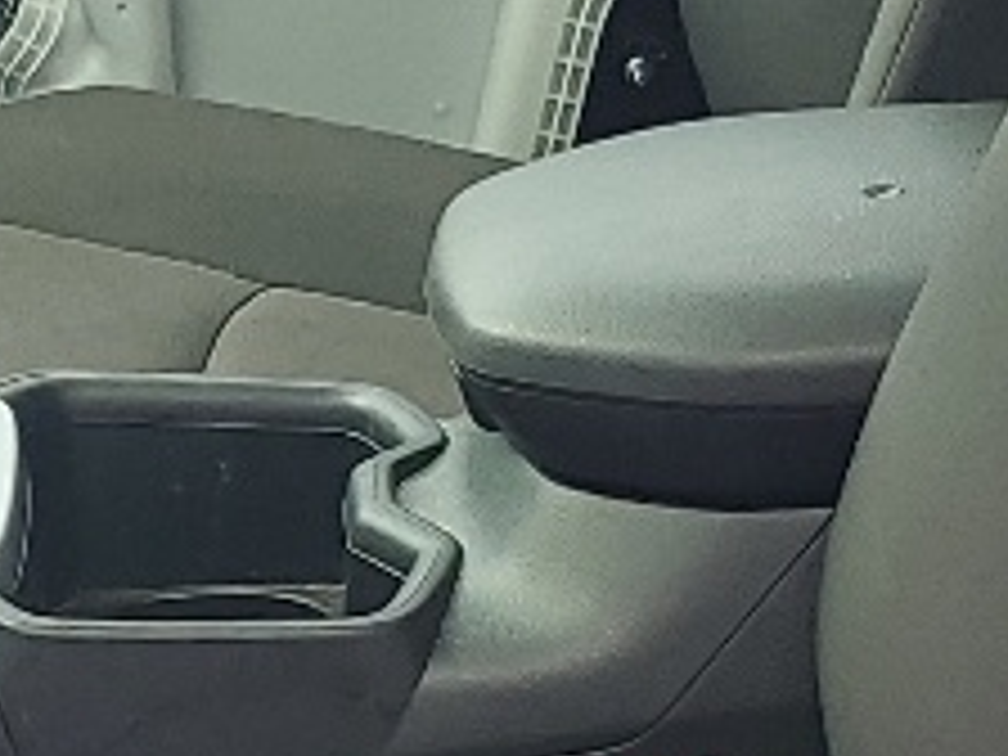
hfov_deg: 10.5
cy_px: 351
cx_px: 4
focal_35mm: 186
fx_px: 5416
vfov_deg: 8.0
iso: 50
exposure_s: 1/455
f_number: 1.5
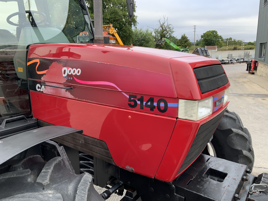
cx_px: 134
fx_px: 225
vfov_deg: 48.2
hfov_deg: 61.7
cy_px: 100
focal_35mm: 29
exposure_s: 1/122
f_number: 1.8
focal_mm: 3
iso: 40
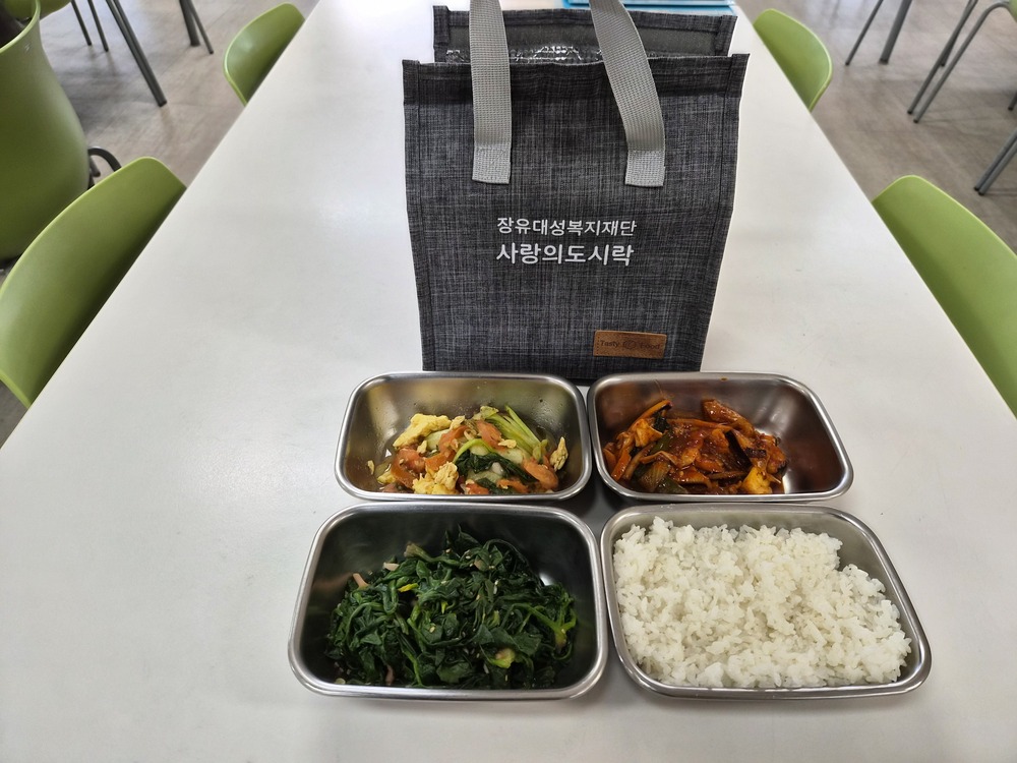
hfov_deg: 73.9
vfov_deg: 58.9
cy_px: 382
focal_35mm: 23
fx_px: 676
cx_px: 508
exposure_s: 1/120
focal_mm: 5.4
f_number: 1.8
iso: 125
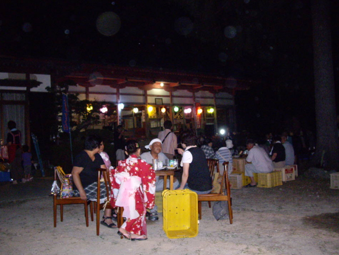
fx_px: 402
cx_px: 177
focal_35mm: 41
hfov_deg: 45.8
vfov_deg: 35.1
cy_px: 132
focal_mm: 7.9
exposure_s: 1/40
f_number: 2.8
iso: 800
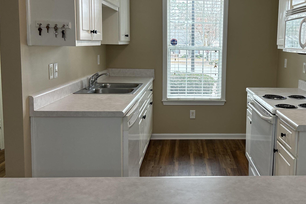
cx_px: 212
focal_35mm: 39
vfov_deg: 34.1
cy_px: 84
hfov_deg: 48.4
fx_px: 331
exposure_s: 1/60
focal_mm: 5.96
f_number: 1.6
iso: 80
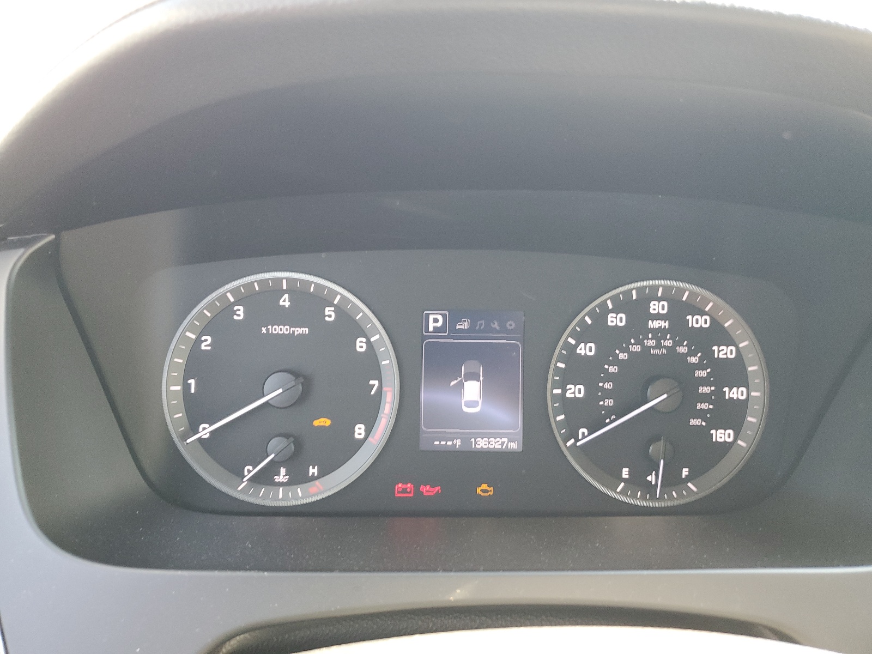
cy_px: 327
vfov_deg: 53.1
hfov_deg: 67.3
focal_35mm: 26
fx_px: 655
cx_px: 436
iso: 112
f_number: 1.5
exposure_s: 1/60.2
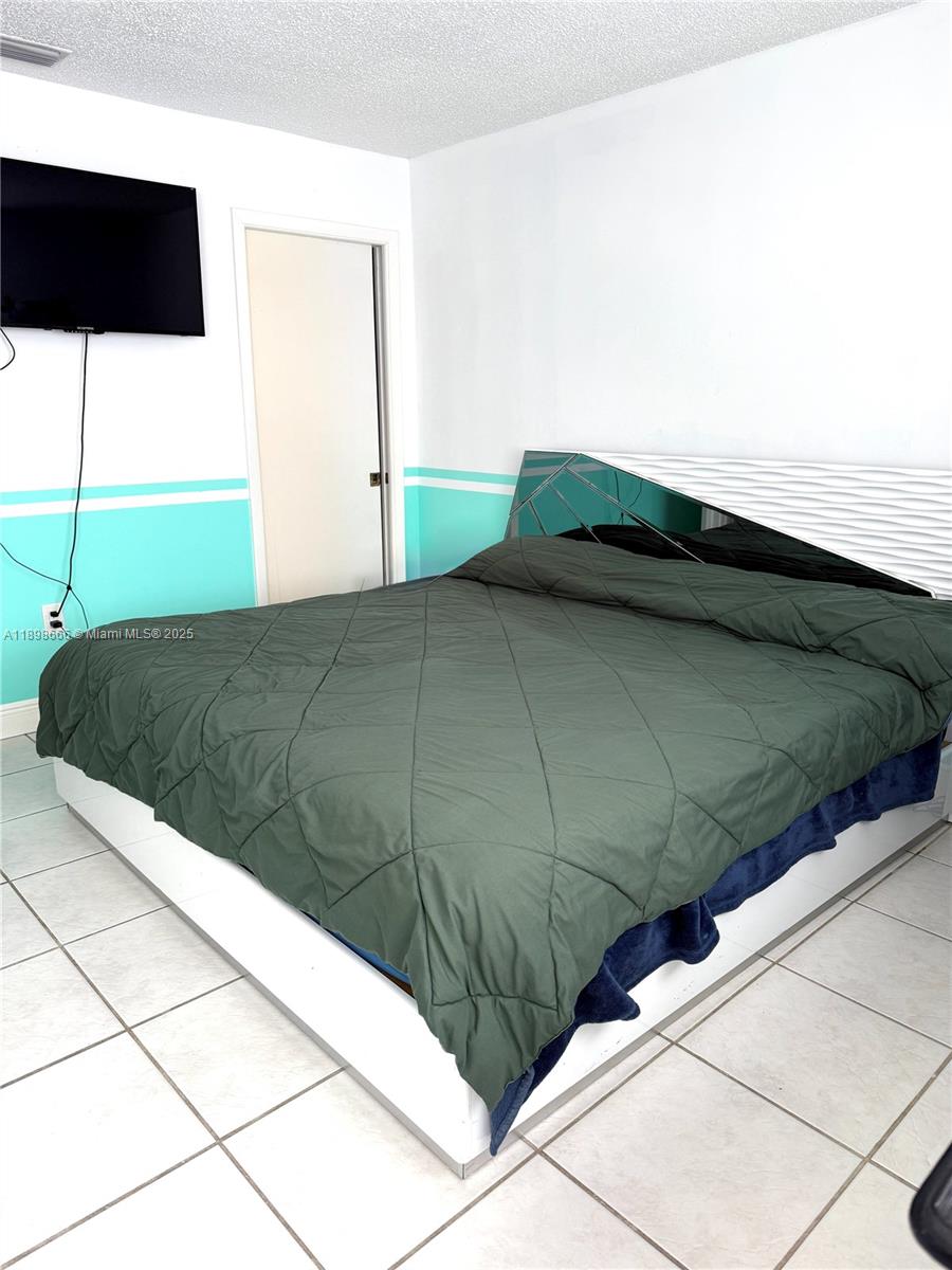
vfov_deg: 71.6
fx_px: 880
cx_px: 476
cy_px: 635
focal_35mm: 24
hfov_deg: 56.8
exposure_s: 1/121
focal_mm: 6.76
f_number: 1.78
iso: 125
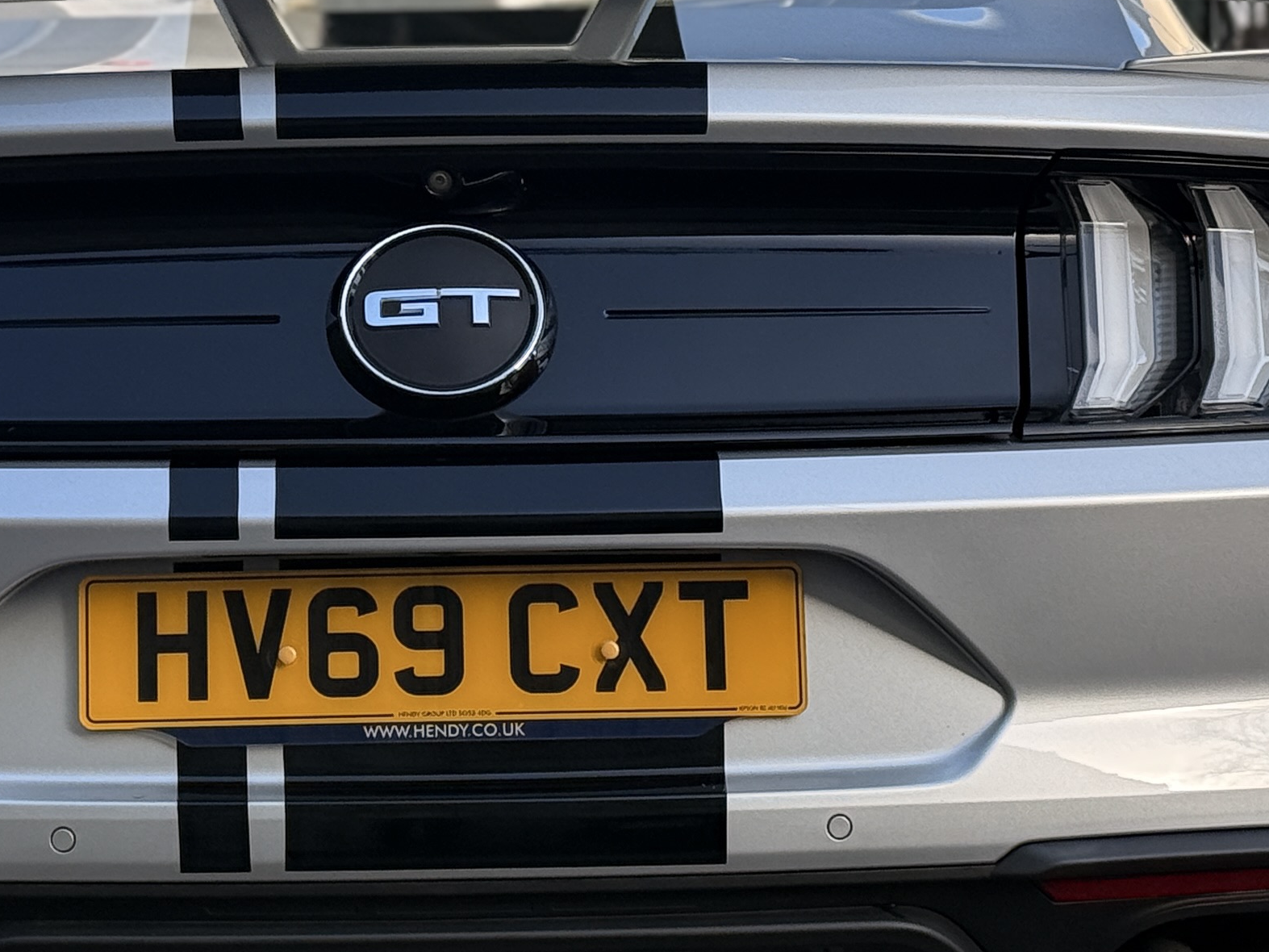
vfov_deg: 12.0
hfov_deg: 16.0
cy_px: 370
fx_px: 4509
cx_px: 443
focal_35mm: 123
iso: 64
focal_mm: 6.76
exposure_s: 1/1149
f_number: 1.78
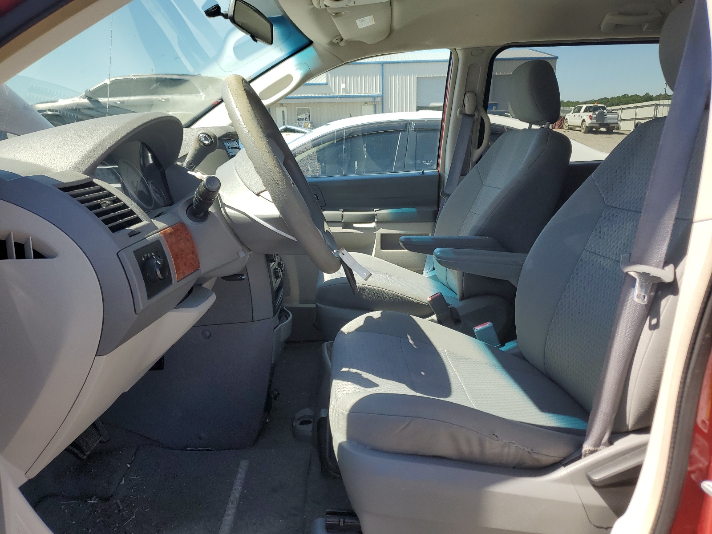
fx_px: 535
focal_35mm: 26
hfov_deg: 67.3
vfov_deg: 53.1
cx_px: 356
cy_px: 267
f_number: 1.5
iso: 50
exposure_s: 1/833
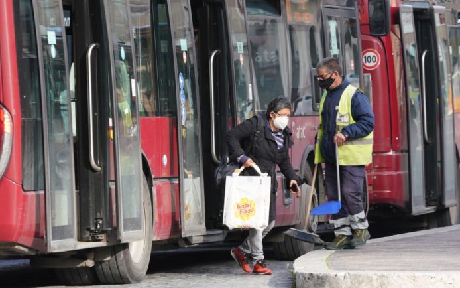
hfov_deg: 7.7
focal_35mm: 274
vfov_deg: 4.8
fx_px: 3436
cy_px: 135
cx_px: 230
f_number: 8
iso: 800
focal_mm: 268
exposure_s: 1/250
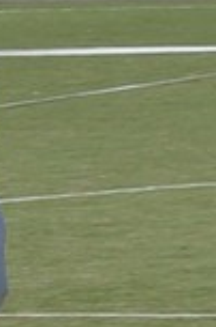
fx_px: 2555
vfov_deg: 7.2
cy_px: -124
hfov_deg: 4.8
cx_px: 96
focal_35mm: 282
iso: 100
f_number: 7.1
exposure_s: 1/500
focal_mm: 28
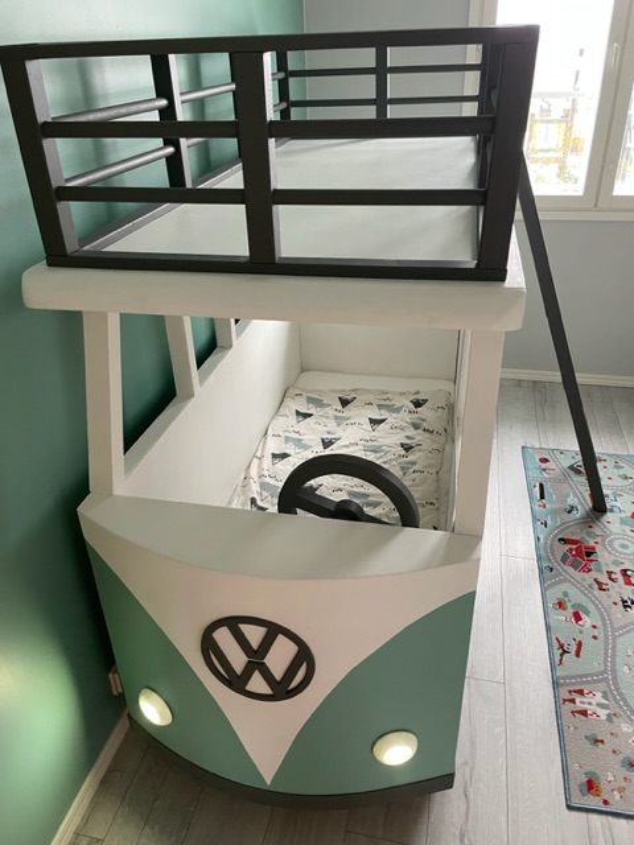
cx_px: 317
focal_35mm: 26
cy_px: 422
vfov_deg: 67.3
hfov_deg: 53.1
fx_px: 635
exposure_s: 1/60
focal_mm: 4.2
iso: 320
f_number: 1.6
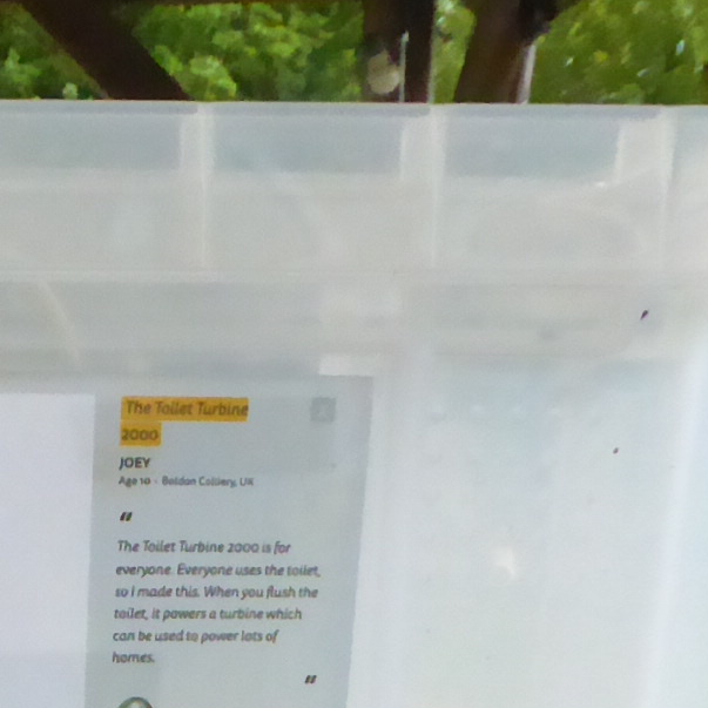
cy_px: 816
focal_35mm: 72
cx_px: -113
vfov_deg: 22.4
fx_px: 1666
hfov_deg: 22.4
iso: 1600
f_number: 4.5
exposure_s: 1/2000
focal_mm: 4.3
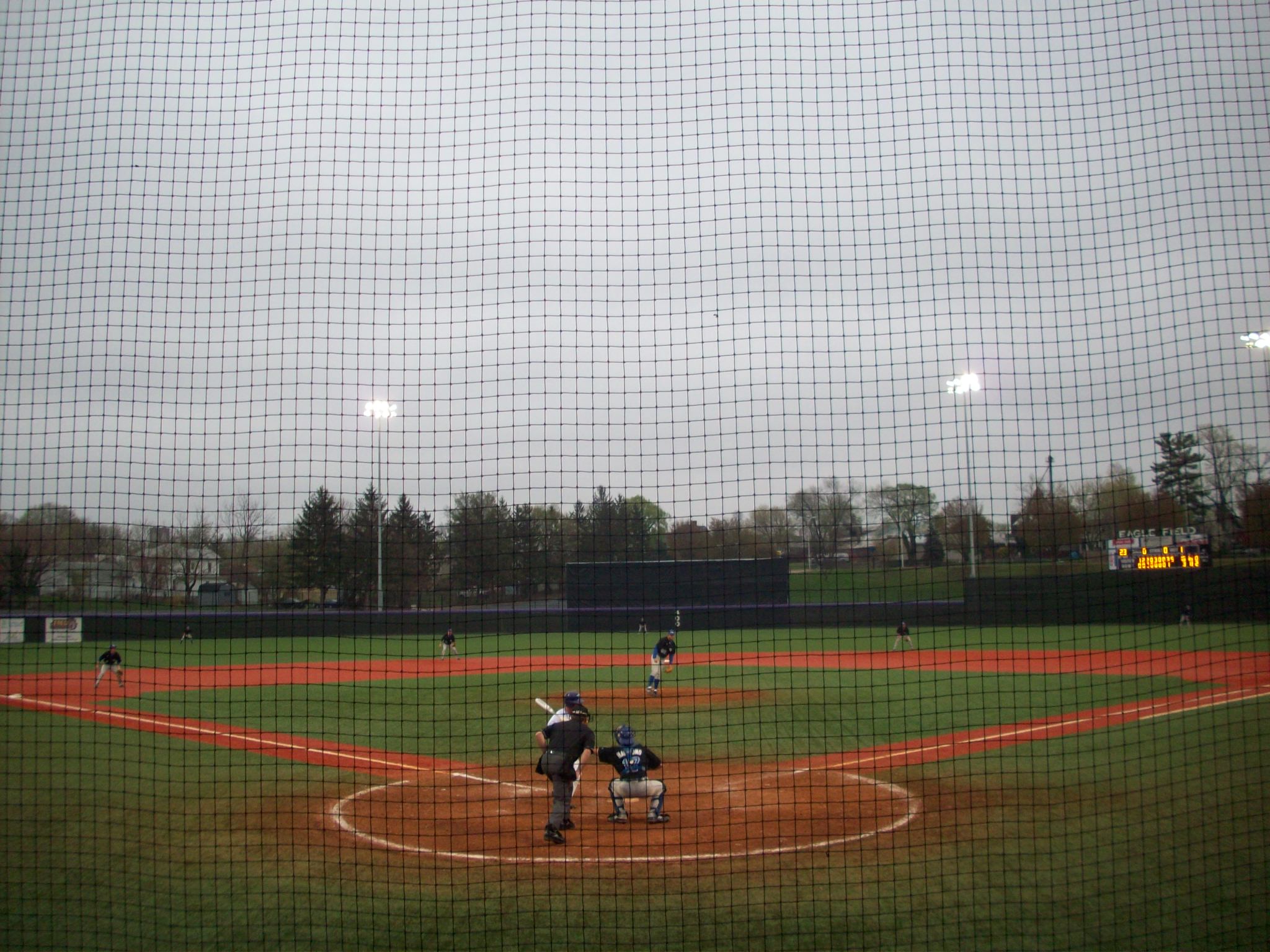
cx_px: 635
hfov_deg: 50.1
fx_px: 1357
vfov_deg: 38.7
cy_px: 476
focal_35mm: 37
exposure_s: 1/70.4
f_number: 2.8
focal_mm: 6.2
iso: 80
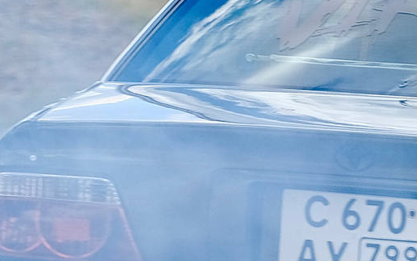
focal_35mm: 1459
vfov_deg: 0.9
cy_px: 48
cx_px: 583
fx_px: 16586
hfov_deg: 1.4
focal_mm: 191.6
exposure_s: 1/640
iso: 320
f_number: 5
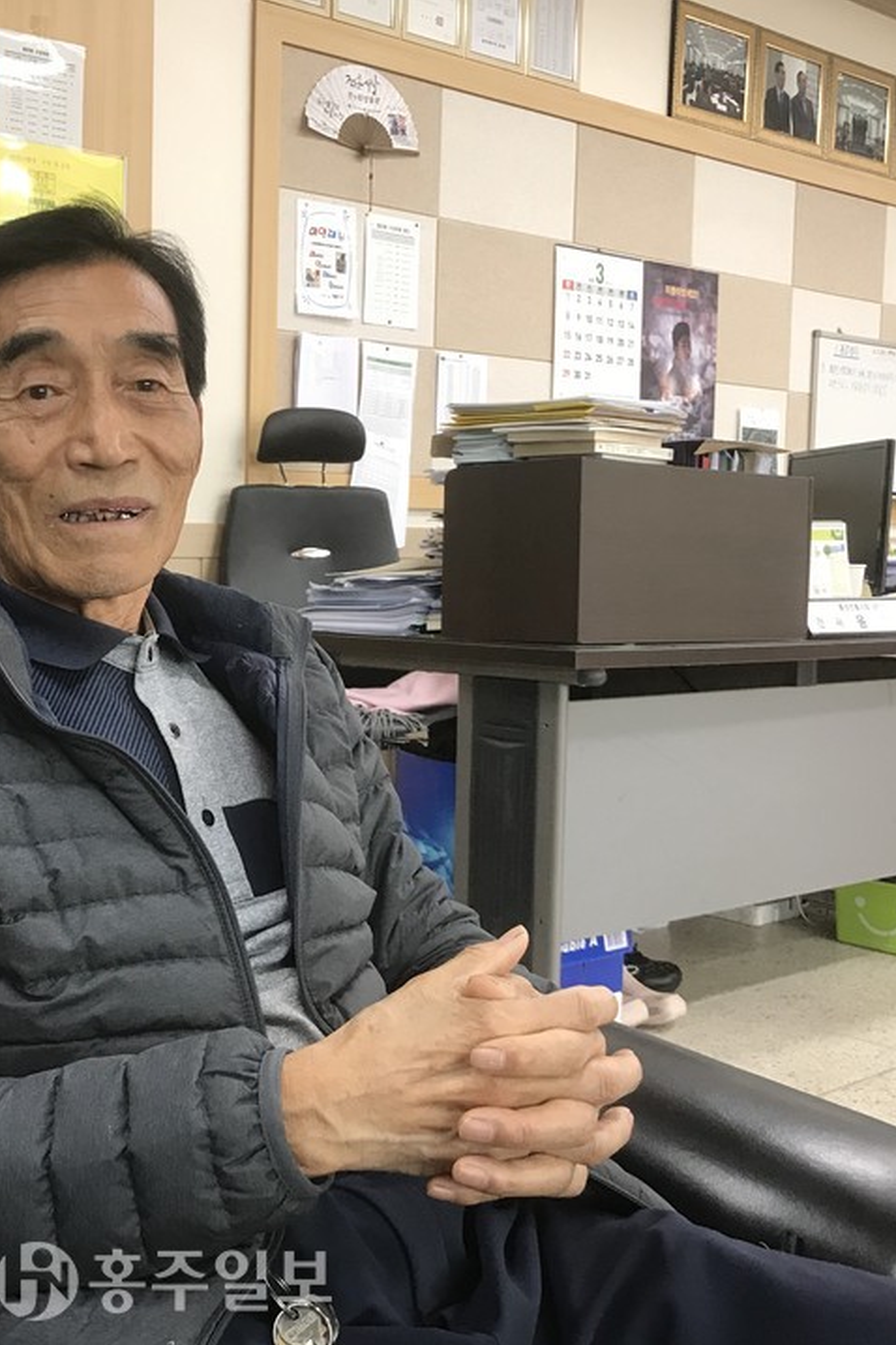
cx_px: 135
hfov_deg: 32.9
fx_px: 1456
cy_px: 673
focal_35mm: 39
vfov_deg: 49.6
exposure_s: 1/30
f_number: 1.8
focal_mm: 3.99
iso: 25
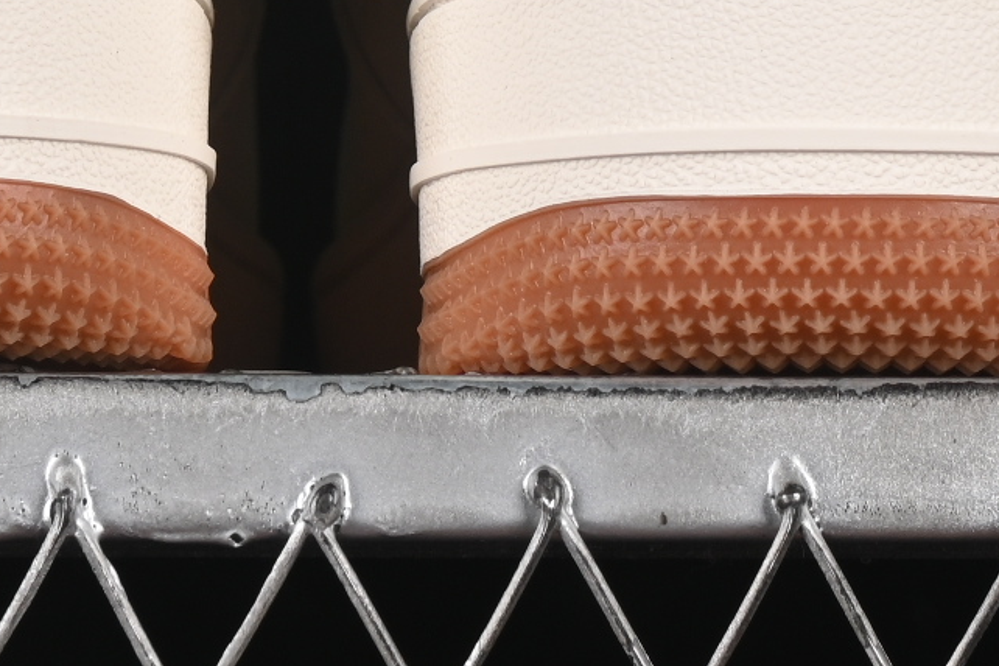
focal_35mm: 325
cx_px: 325
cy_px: -520
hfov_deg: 6.3
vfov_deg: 4.2
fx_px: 9018
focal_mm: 50
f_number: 8
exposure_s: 1/80
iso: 160
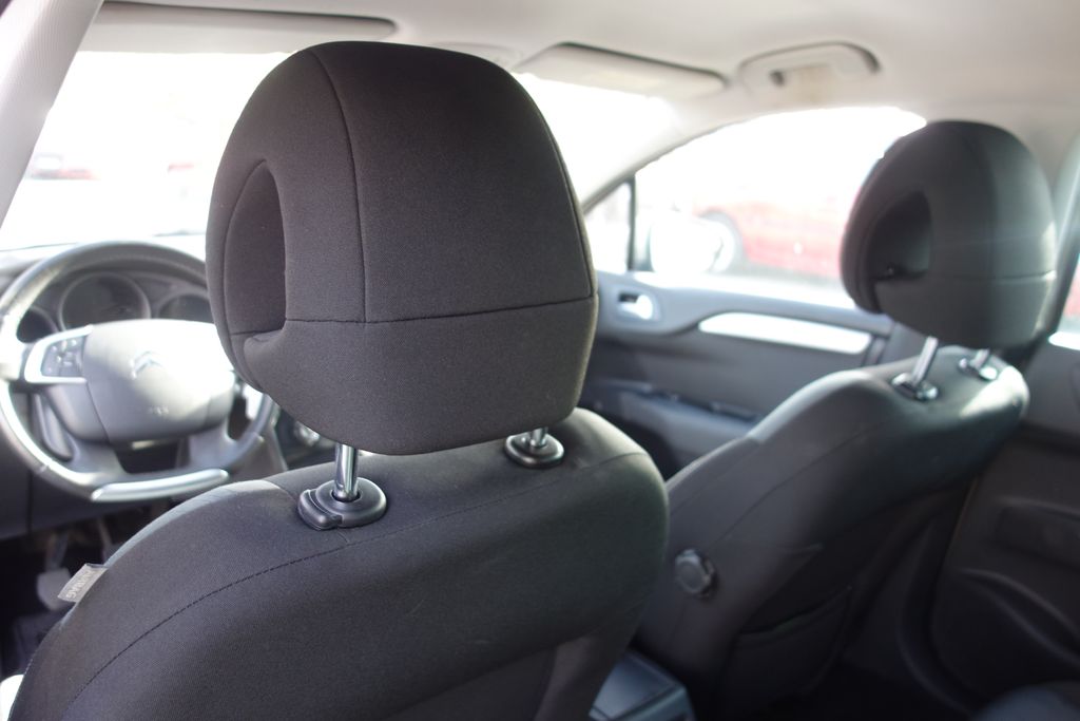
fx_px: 840
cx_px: 540
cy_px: 360
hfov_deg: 65.5
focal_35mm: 28
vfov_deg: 46.4
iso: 125
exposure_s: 1/60
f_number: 1.8
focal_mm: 10.4
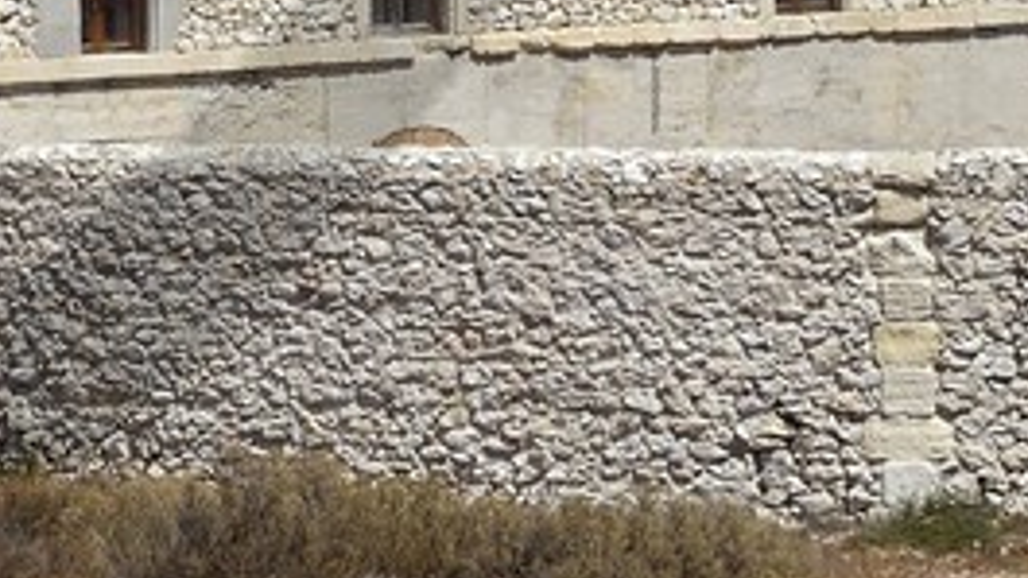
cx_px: -877
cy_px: -853
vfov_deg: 1.0
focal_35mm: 1263
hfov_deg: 1.7
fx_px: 34424
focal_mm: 200
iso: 200
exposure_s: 1/400
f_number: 11
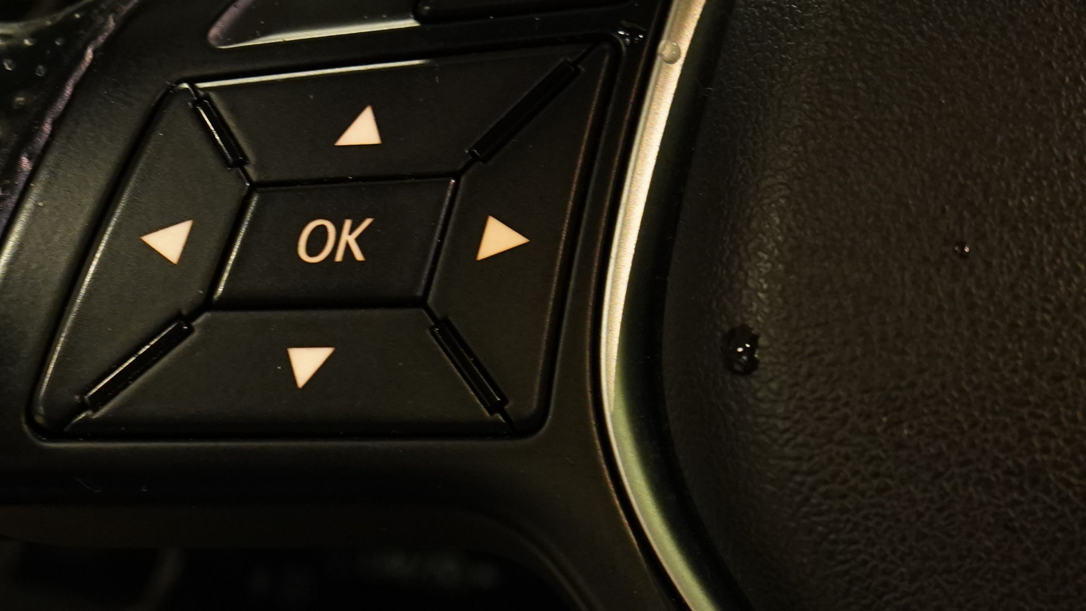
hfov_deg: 24.7
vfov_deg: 14.0
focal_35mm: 86
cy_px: 184
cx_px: 404
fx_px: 2477
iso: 2500
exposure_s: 1/20
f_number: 5.6
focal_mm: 34
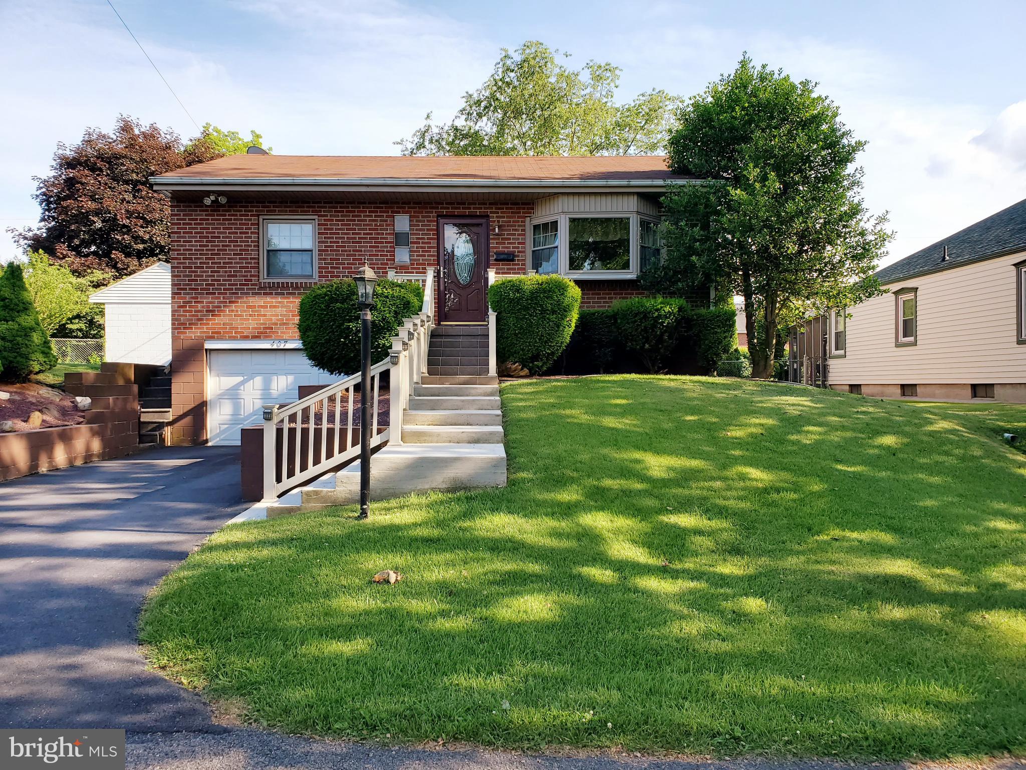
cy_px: 385
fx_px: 771
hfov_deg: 67.3
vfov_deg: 53.1
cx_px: 513
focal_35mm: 26
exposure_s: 1/619
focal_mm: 4.3
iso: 50
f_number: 2.4
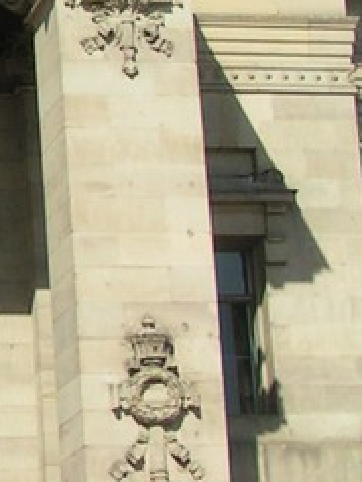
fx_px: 2382
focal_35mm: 171
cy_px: 103
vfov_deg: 11.5
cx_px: -399
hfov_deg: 8.2
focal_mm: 5.8
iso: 50
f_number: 5.6
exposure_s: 1/400
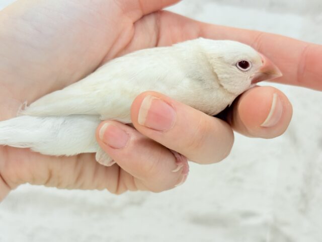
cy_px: 121
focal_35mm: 52
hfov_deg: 36.8
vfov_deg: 28.0
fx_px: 484
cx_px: 161
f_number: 1.6
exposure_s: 1/50
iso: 50
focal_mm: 5.96
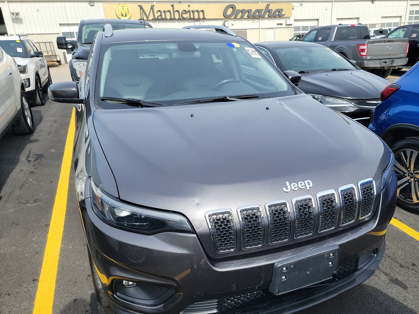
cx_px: 244
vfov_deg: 49.7
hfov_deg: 63.1
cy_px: 170
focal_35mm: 28
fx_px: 339
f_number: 1.8
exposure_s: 1/491
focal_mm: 6.7
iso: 50
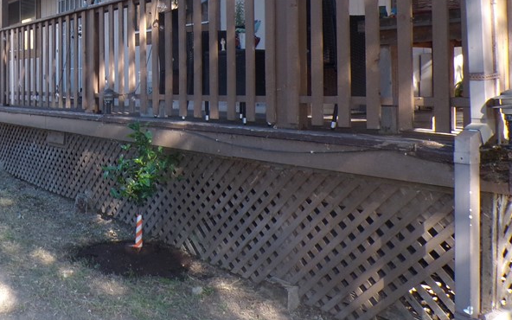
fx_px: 614
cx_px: 118
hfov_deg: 43.6
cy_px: 74
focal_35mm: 44
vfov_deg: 28.7
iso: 200
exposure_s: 1/120
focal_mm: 4.3
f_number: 4.4
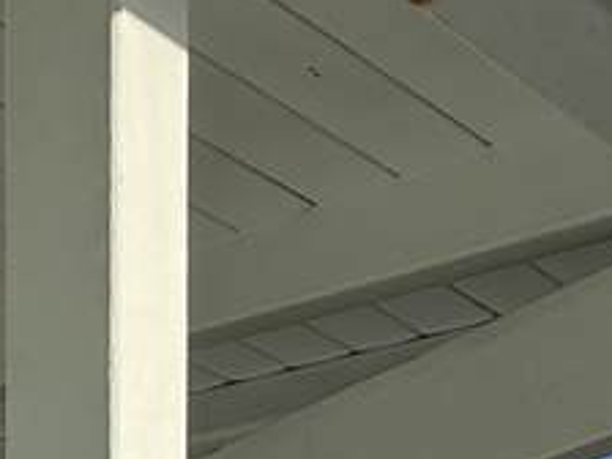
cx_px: -639
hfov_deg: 17.2
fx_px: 1414
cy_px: 1257
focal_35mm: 80
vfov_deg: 12.2
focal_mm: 2.22
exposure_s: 1/2165
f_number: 2.2
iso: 50
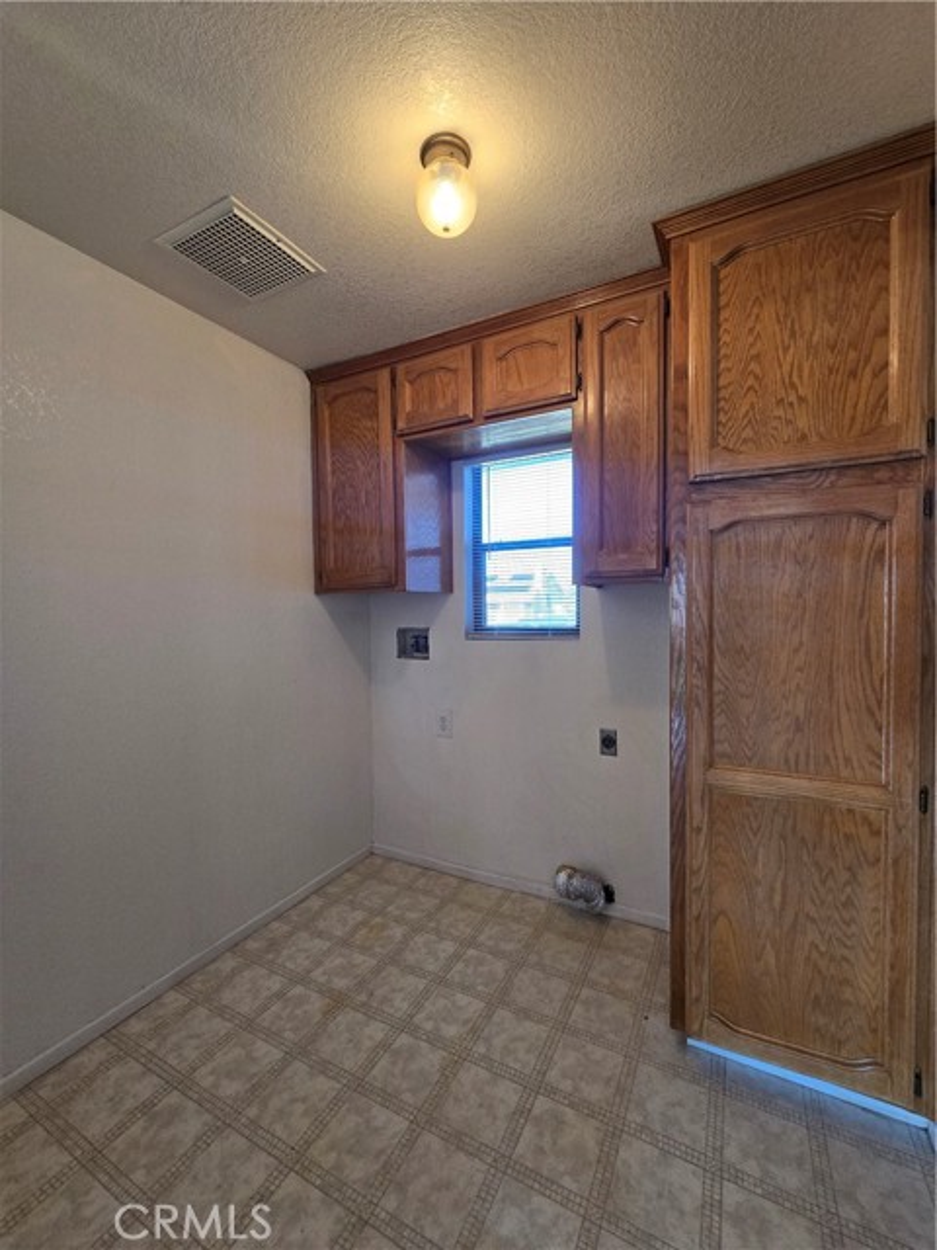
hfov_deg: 89.9
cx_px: 468
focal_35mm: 13
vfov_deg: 106.2
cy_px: 625
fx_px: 469
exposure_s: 1/60
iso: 100
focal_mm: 2.2
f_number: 2.2
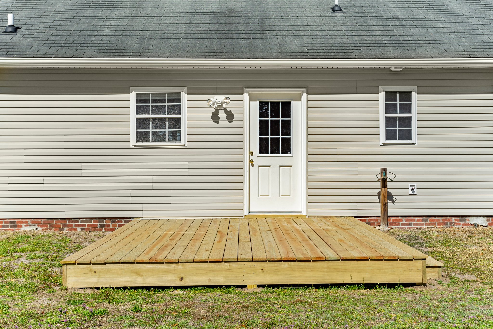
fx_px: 548
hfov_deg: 48.5
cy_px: 164
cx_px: 246
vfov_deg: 33.4
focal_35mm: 40
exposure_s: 1/1250
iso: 100
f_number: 8
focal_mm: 40
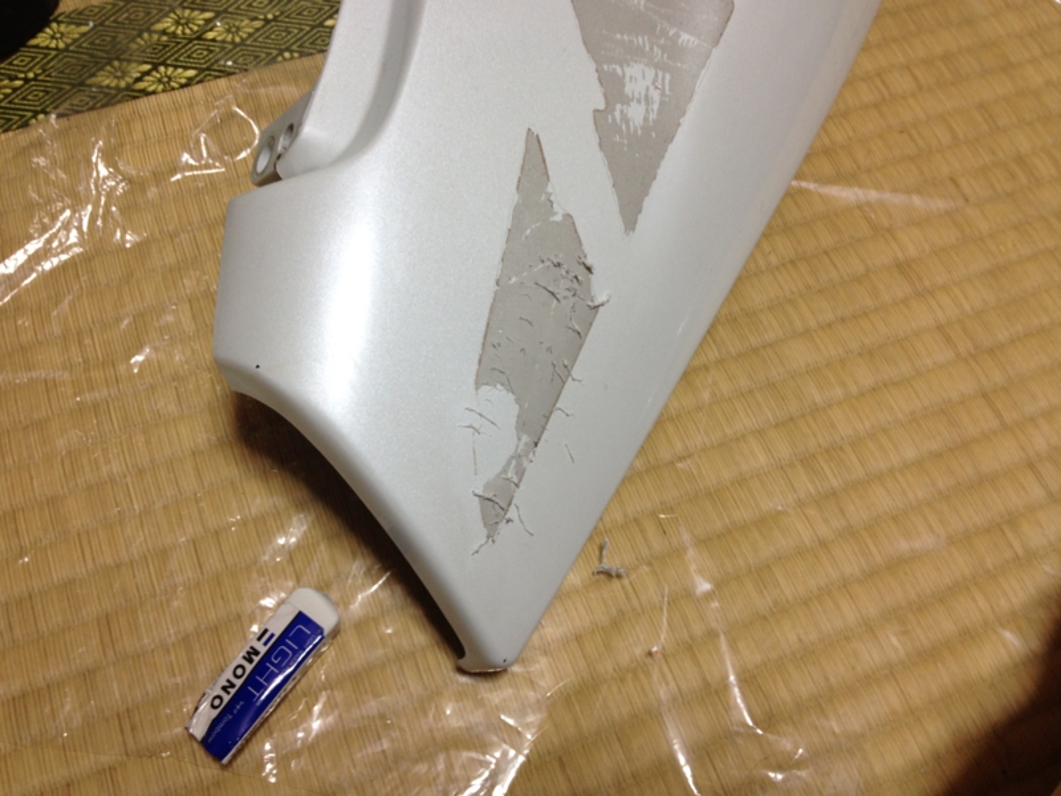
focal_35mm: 35
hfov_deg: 52.6
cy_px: 398
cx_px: 530
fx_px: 1073
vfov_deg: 40.7
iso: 50
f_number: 2.4
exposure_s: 1/24
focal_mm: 4.28
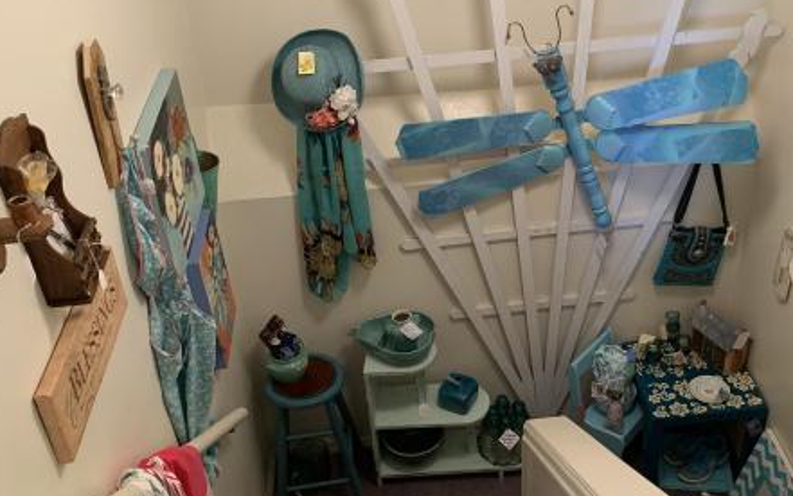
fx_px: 865
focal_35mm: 40
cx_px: 505
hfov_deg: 48.7
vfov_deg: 32.0
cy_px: 262
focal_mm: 4.25
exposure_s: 1/60
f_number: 1.8
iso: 320
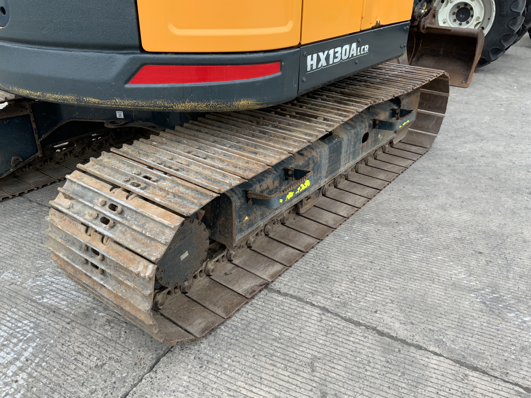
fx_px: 445
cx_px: 266
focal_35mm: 29
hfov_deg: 61.7
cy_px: 199
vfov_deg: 48.2
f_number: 1.8
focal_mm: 3
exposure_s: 1/122
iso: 16
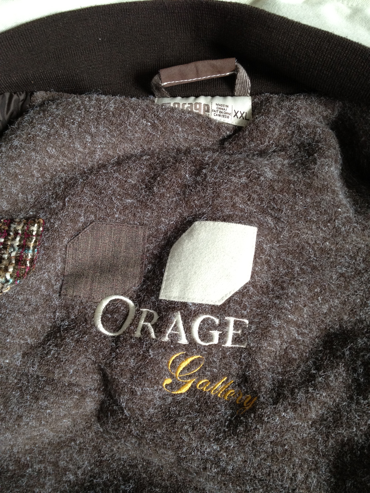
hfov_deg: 40.7
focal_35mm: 35
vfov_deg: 52.6
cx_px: 185
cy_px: 246
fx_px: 499
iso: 160
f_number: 2.4
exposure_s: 1/20
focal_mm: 4.28
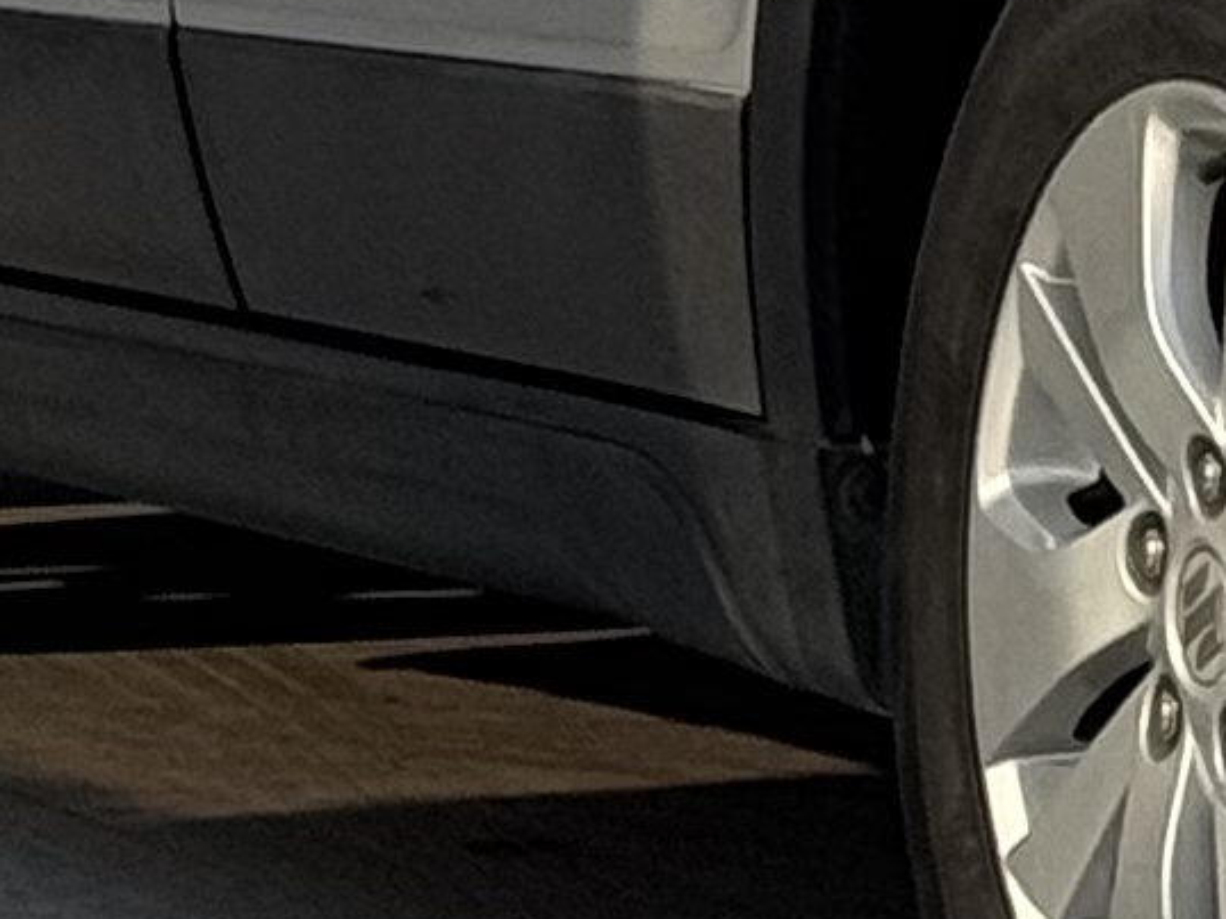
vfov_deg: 4.0
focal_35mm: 360
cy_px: -1731
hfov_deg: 5.4
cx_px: 2108
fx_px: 12744
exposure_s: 1/1193
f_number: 1.78
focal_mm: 6.76
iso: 64
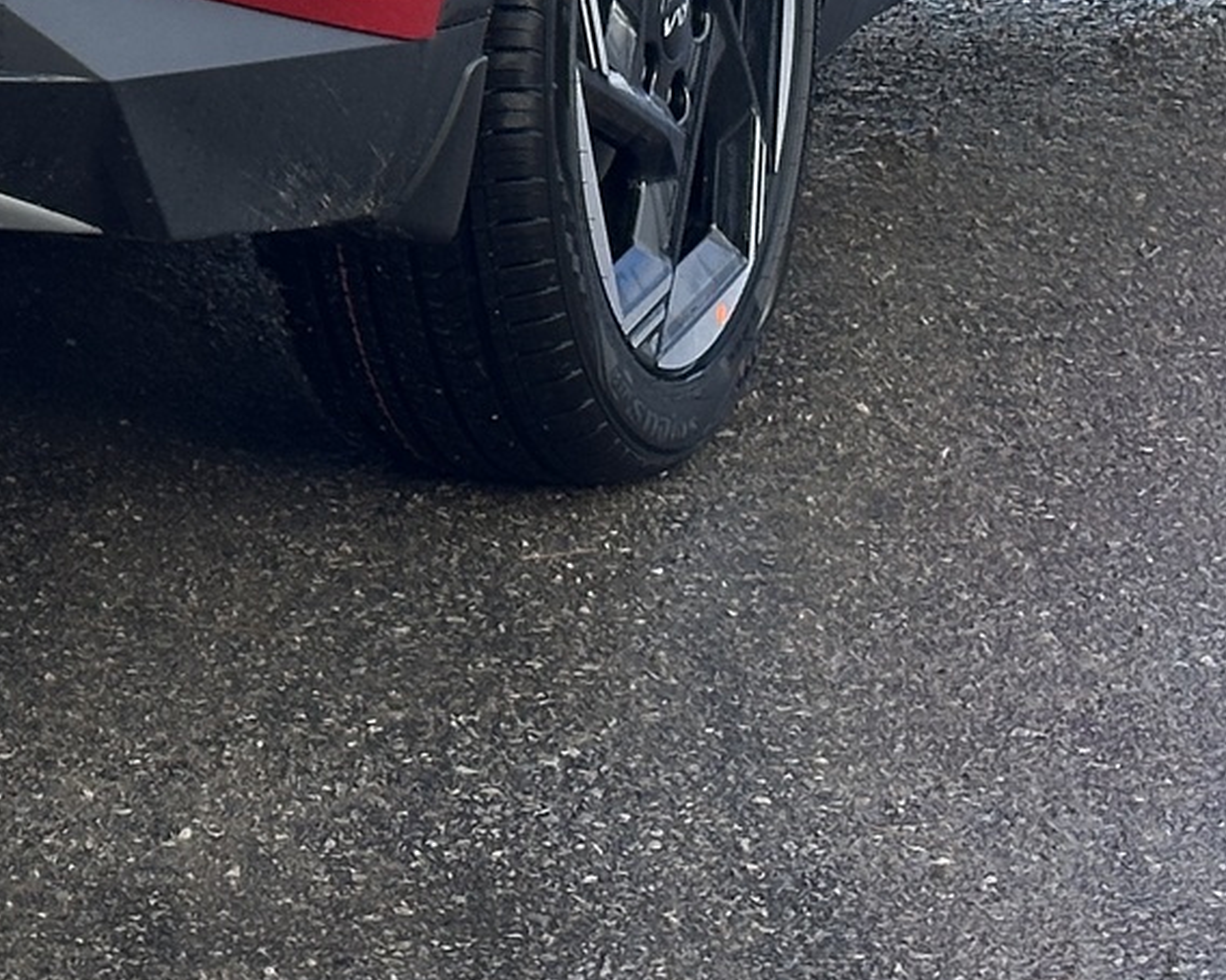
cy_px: -585
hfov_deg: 11.2
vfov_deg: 8.9
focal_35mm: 169
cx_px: -294
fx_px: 6130
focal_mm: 6.86
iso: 64
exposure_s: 1/1953
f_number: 1.78
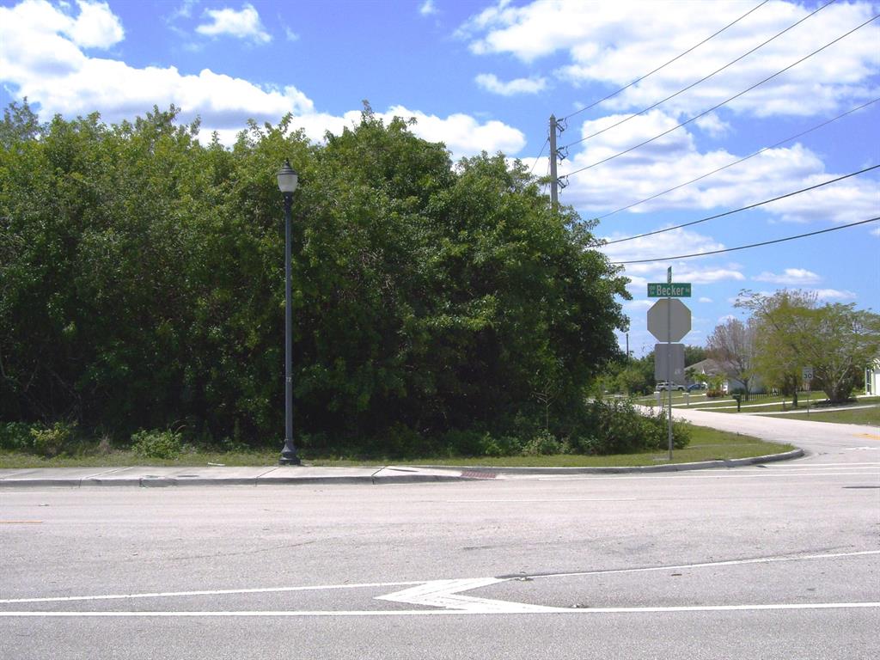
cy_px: 330
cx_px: 440
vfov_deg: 26.1
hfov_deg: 34.3
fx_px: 1424
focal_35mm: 56
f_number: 5.6
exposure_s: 1/500
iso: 80
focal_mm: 9.4
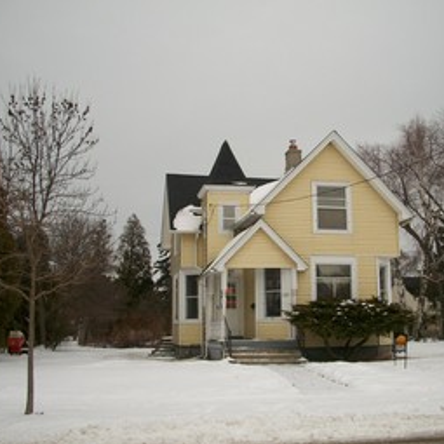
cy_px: 223
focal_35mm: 42
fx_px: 609
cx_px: 275
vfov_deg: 40.0
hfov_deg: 39.8
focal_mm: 6.3
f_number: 3.1
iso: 80
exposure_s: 1/640
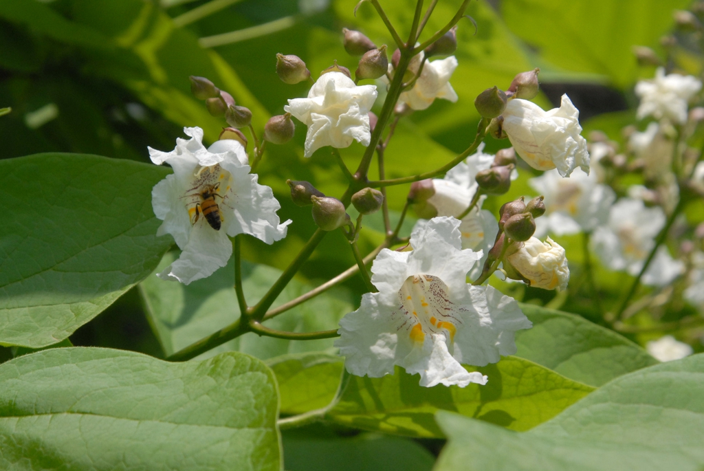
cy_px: 236
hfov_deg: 16.1
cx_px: 352
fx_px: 2496
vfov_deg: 10.8
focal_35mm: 128
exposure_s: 1/400
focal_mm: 85
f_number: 10
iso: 400
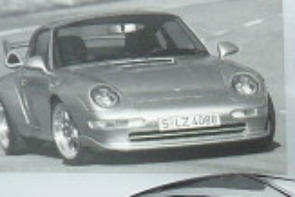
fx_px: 1608
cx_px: 456
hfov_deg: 10.1
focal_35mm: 196
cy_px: 271
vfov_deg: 6.9
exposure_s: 1/30
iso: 100
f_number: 2.8
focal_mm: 4.8
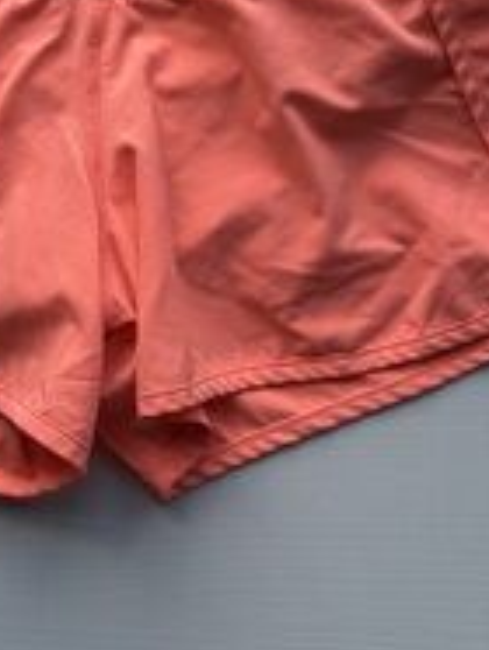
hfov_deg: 27.1
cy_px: 171
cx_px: 110
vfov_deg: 35.4
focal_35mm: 53
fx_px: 996
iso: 50
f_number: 1.6
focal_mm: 5.96
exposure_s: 1/367
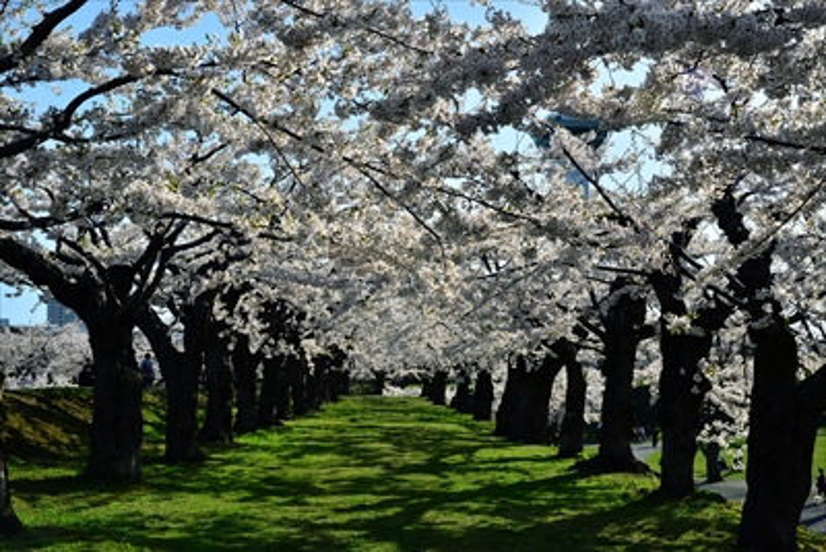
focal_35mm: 48
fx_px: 1102
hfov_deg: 41.1
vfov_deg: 28.1
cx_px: 413
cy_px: 276
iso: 400
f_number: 13
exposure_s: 1/640
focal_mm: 48
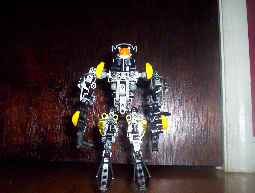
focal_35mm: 38
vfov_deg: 37.9
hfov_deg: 48.9
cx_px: 128
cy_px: 96
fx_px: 281
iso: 140
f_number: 4.5
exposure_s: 1/60
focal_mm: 4.99
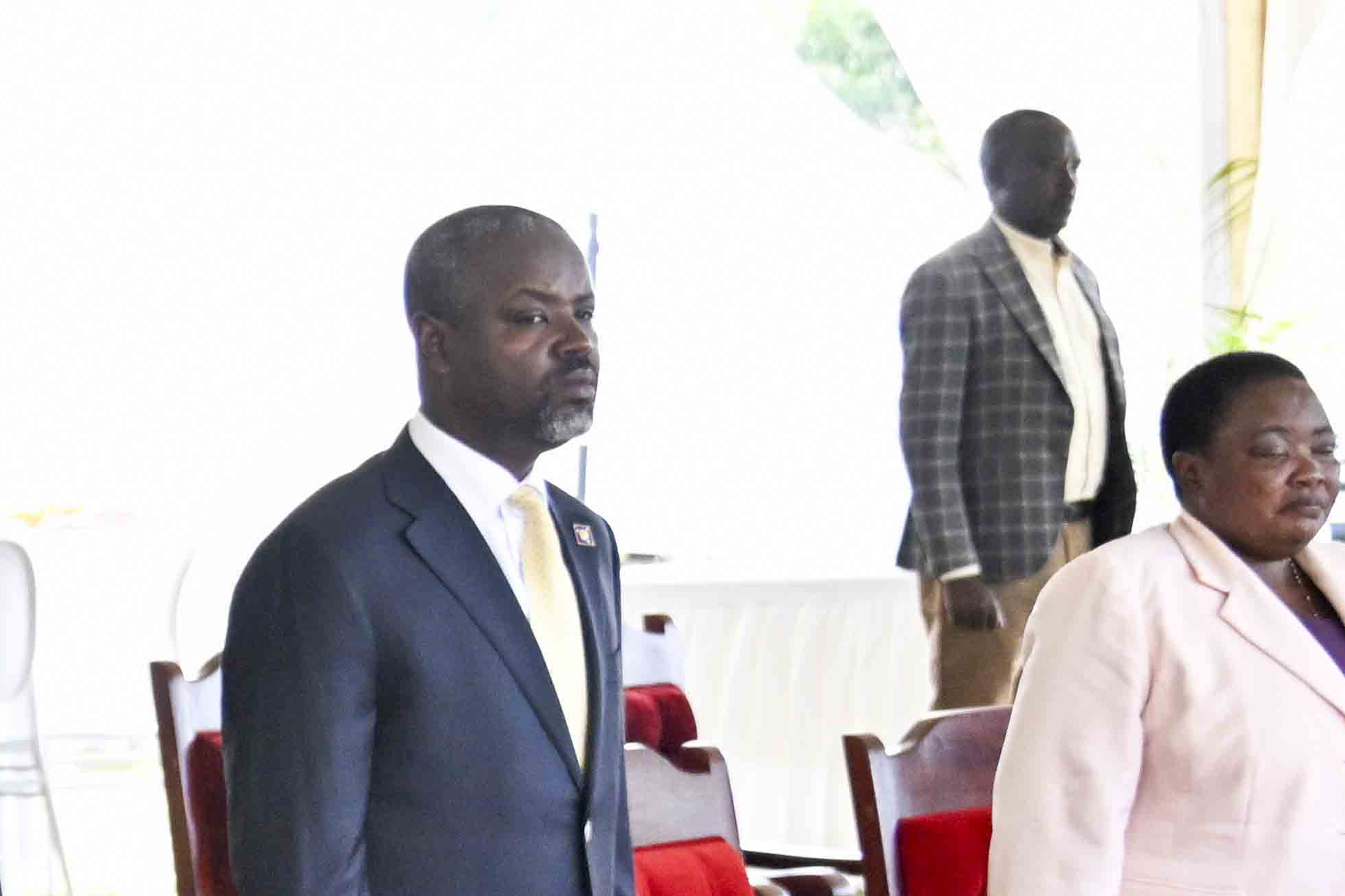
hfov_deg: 9.3
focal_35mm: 210
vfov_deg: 6.5
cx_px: -1220
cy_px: 1085
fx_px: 7844
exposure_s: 1/500
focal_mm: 50
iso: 1400
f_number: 5.6
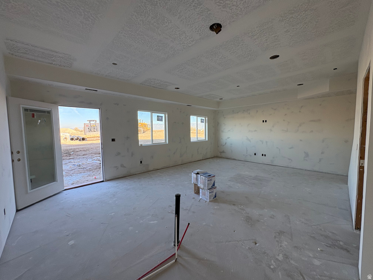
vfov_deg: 85.7
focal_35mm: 14
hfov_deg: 102.1
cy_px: 140
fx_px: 151
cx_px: 186
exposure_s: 1/134
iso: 80
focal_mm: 2.22
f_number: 2.2
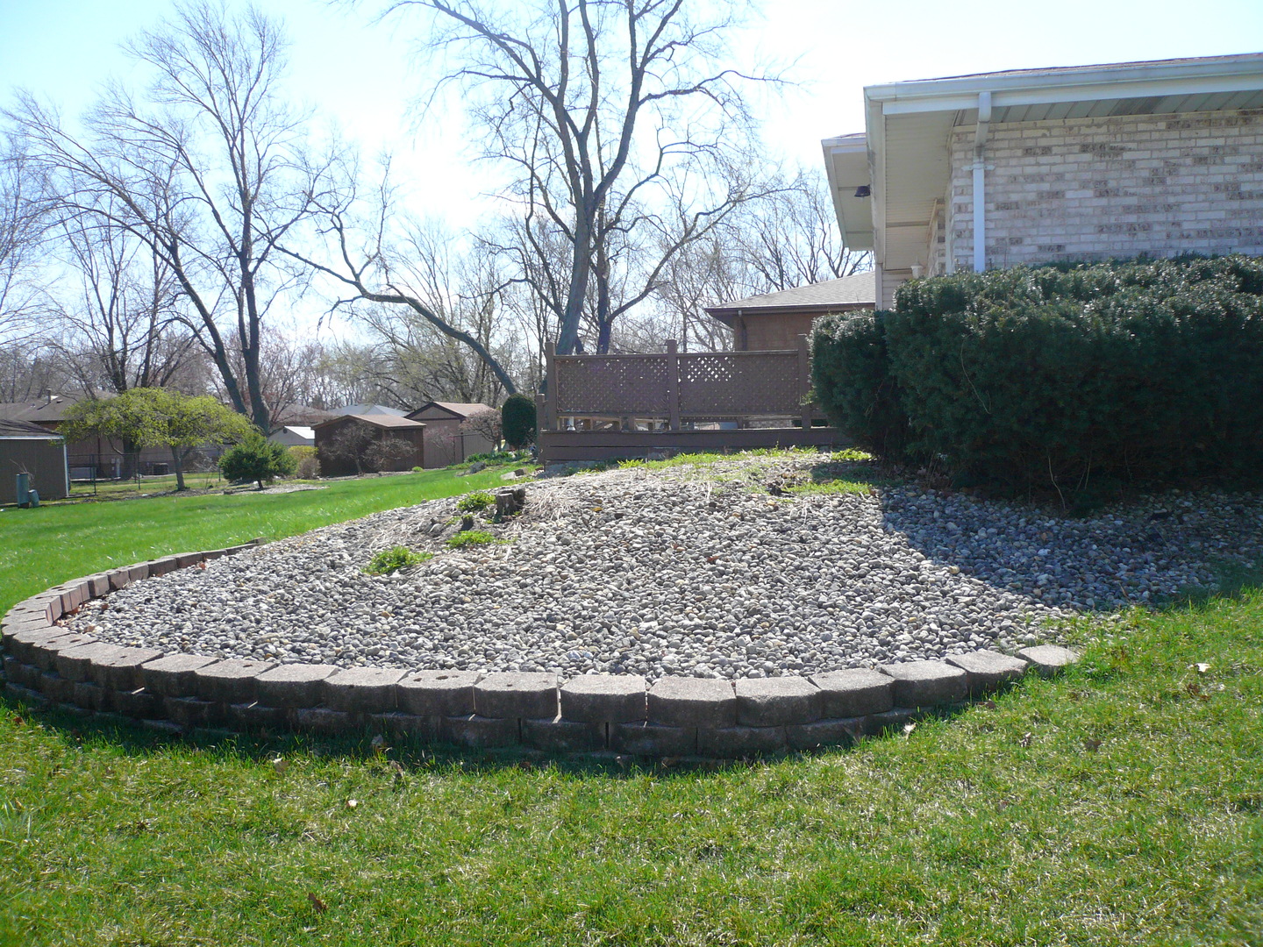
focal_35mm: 28
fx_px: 1022
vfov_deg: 49.7
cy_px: 474
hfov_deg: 63.4
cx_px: 632
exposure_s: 1/800
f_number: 2.8
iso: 100
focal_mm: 4.6
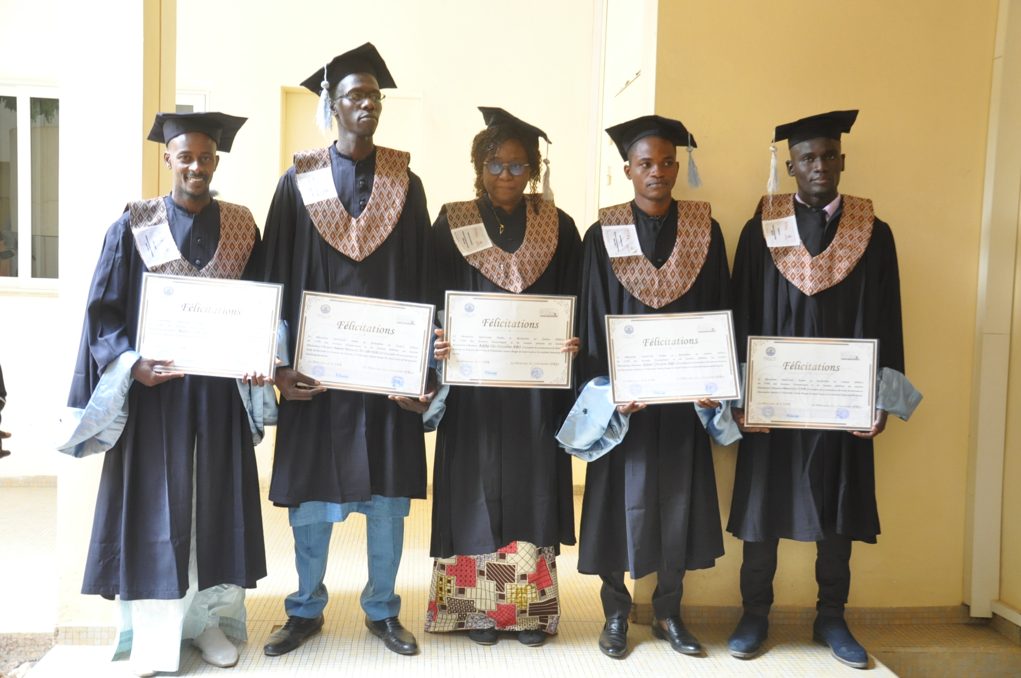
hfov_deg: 53.2
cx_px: 510
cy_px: 339
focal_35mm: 36
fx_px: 1020
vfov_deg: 36.8
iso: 1250
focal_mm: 24
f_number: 9
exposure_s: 1/80
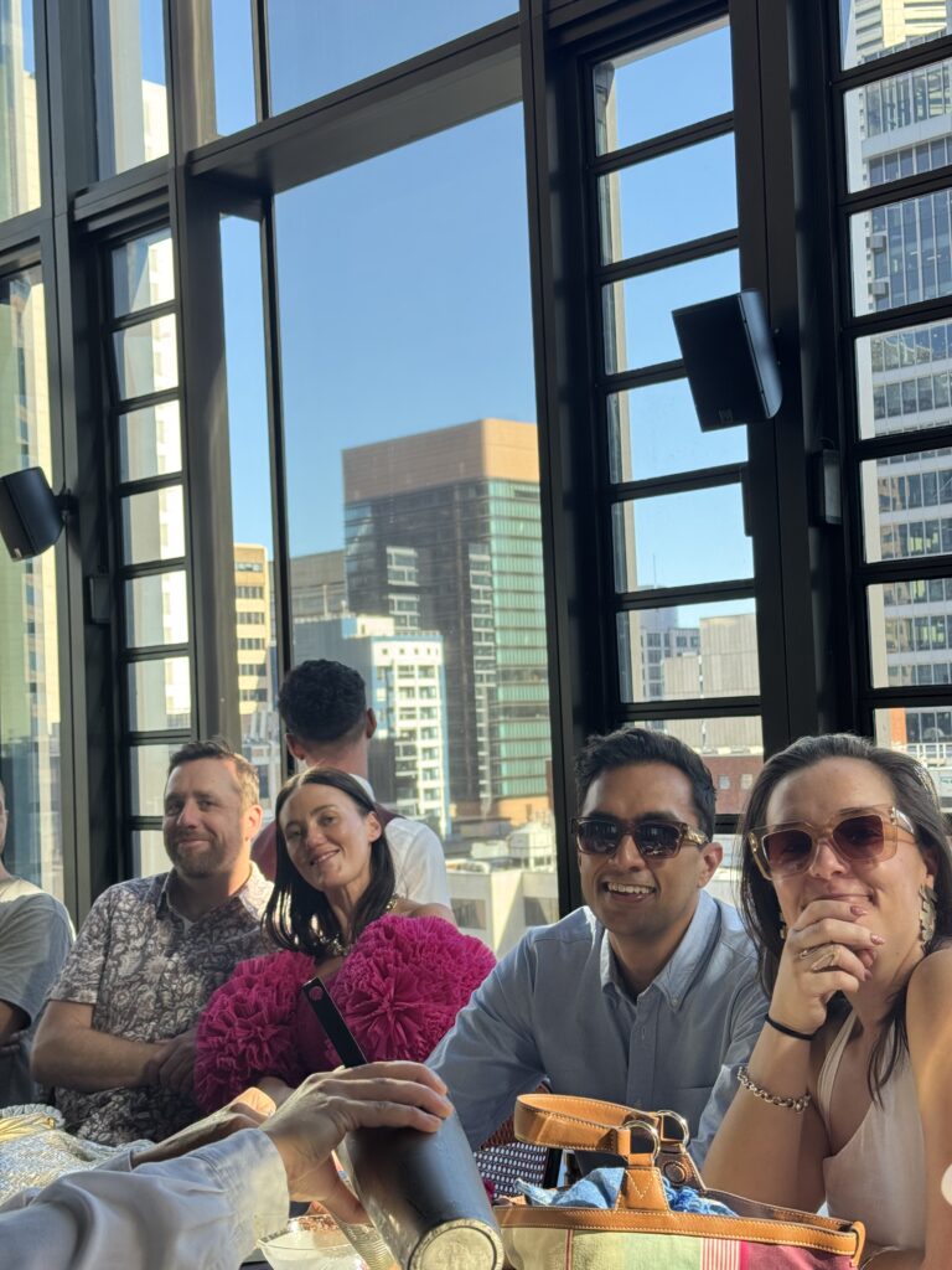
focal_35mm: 48
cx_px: 476
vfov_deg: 39.7
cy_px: 635
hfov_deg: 30.3
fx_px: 1760
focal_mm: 6.76
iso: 64
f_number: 1.78
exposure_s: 1/177
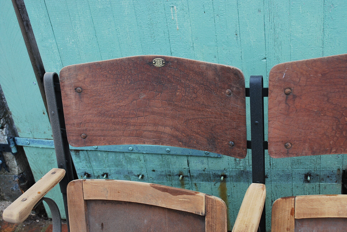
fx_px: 463
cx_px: 174
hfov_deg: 41.1
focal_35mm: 48
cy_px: 116
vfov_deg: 28.2
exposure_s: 1/100
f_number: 5
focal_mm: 32
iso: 200
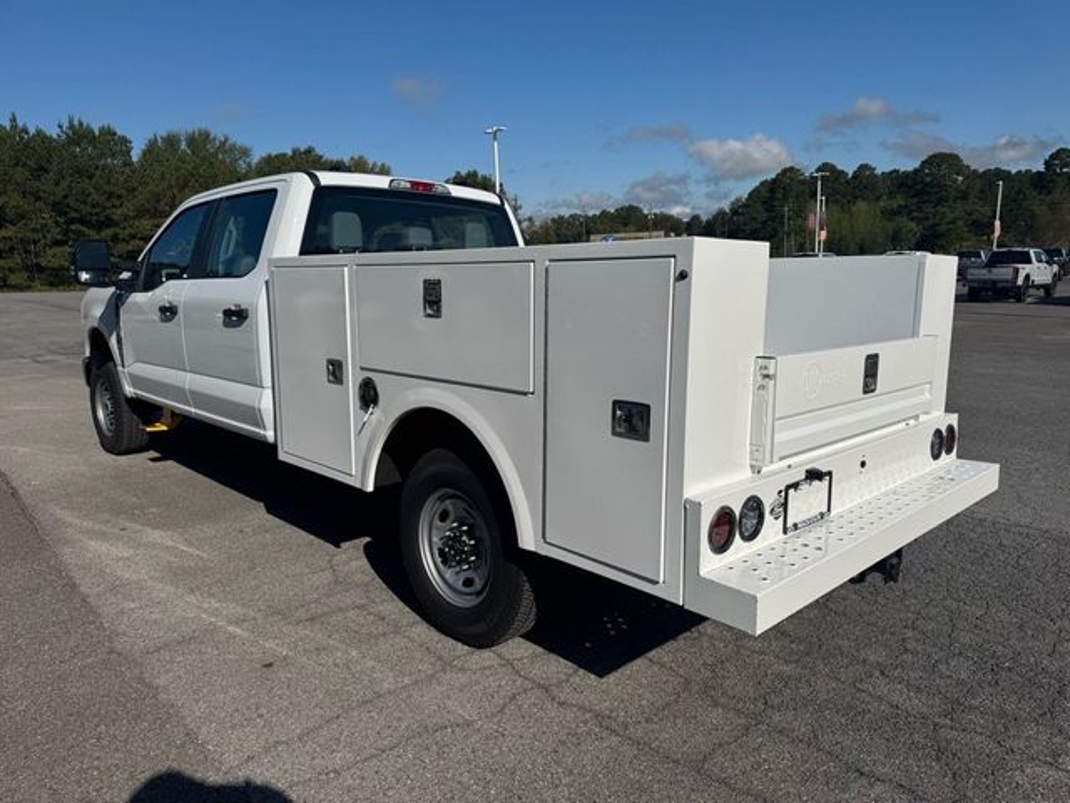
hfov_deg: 71.6
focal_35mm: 24
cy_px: 402
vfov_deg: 56.8
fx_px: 742
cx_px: 535
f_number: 1.78
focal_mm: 6.76
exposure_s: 1/12346
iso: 80
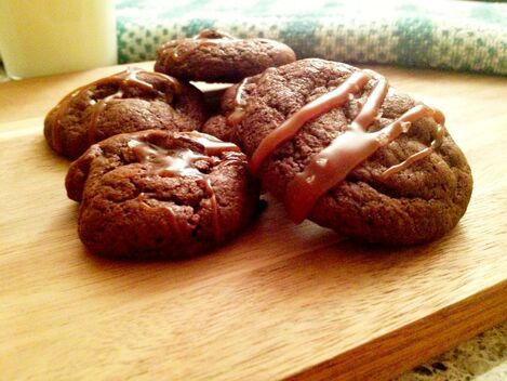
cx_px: 254
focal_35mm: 35
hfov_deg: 52.6
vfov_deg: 40.7
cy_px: 190
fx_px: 513
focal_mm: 4.28
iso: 640
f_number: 2.4
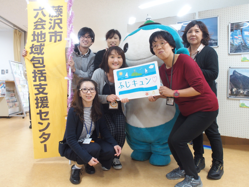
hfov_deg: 63.4
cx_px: 124
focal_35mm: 28
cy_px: 94
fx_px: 201
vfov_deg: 49.7
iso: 400
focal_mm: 6
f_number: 5.6
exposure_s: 1/10
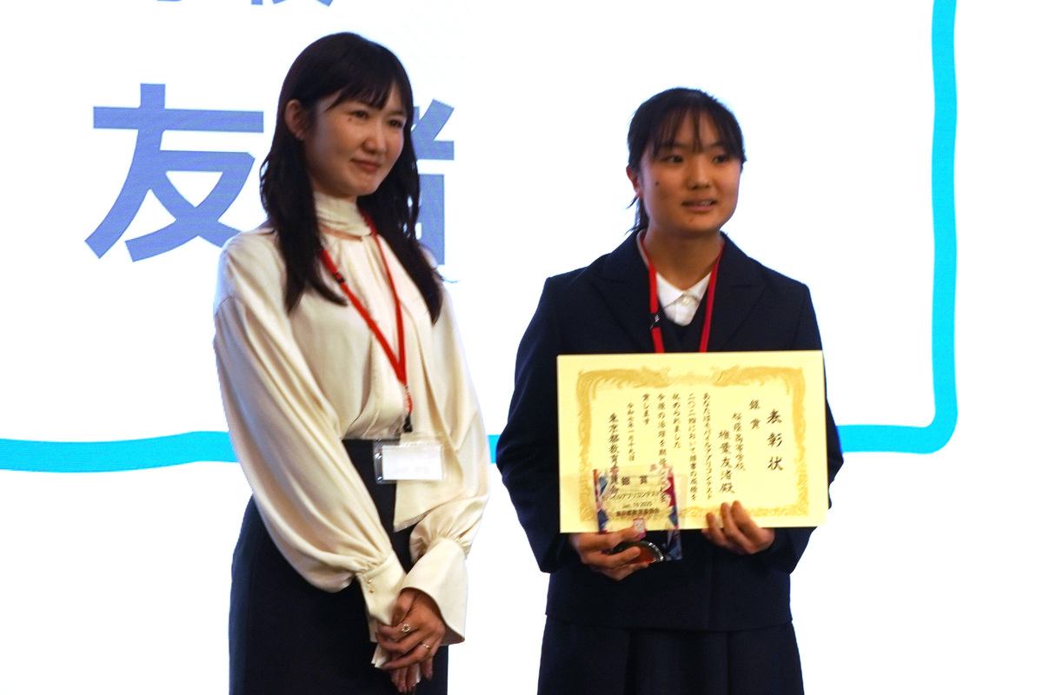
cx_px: 522
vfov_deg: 16.6
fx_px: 2390
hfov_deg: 24.6
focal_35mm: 82
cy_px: 348
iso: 320
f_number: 5.6
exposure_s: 1/100
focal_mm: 55
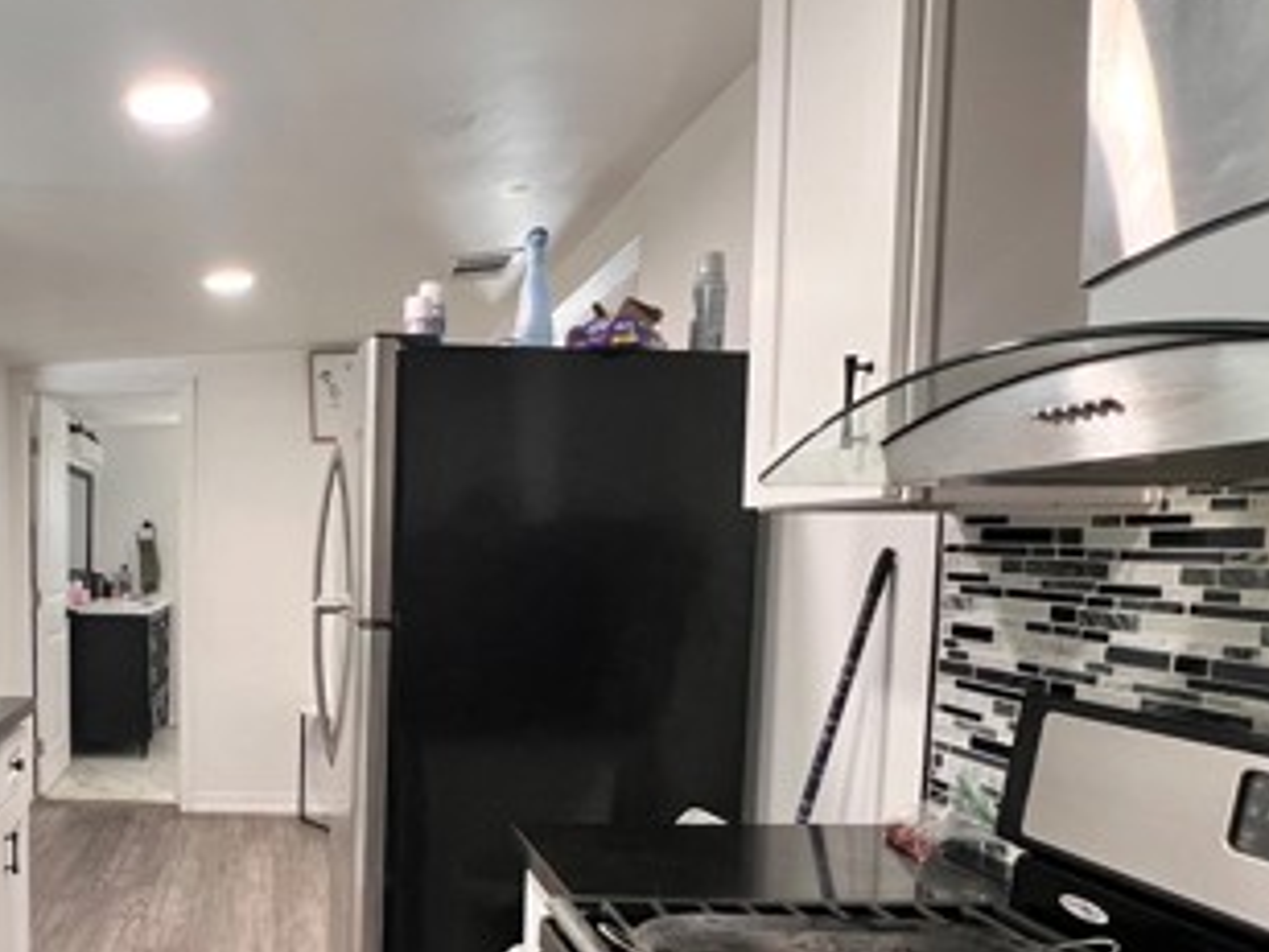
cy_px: 631
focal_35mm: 27
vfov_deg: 50.5
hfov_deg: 61.6
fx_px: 990
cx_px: 317
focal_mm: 1.57
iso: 200
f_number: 1.8
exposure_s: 1/60
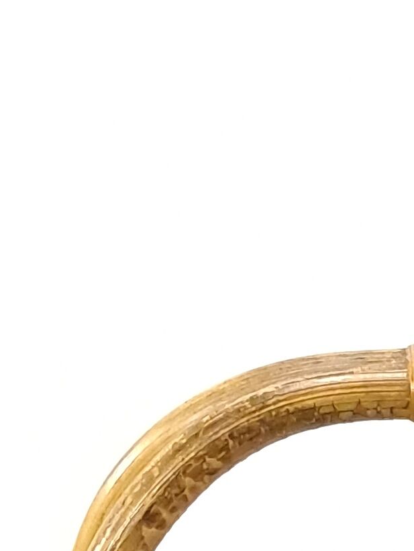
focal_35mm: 135
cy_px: 1176
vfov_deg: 12.5
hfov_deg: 10.2
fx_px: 2152
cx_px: 794
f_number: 1.8
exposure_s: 1/50
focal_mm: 5.23
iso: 500
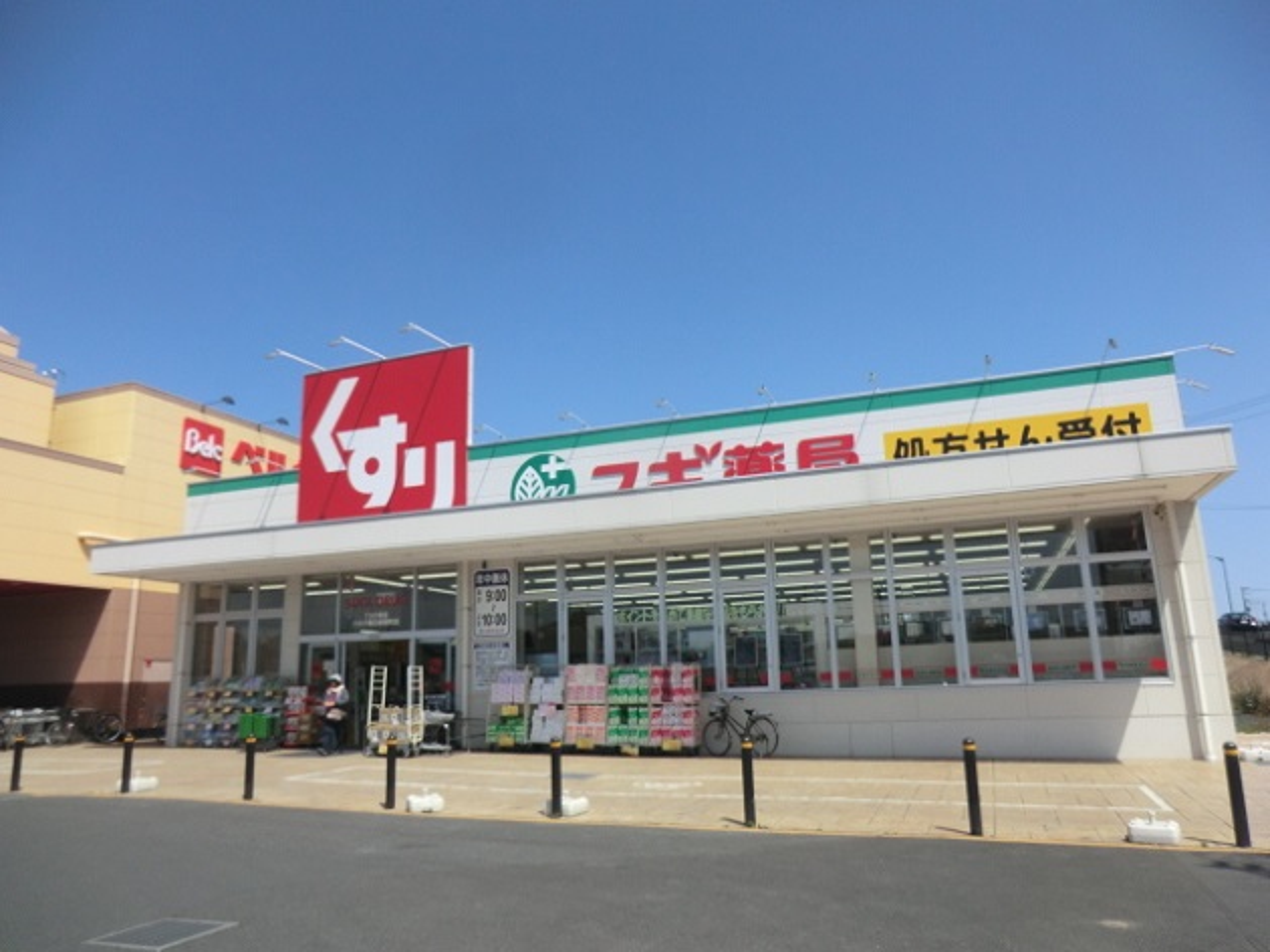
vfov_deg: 56.8
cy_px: 476
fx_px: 880
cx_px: 635
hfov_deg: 71.6
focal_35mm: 24
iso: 80
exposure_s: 1/320
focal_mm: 4.3
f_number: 7.5
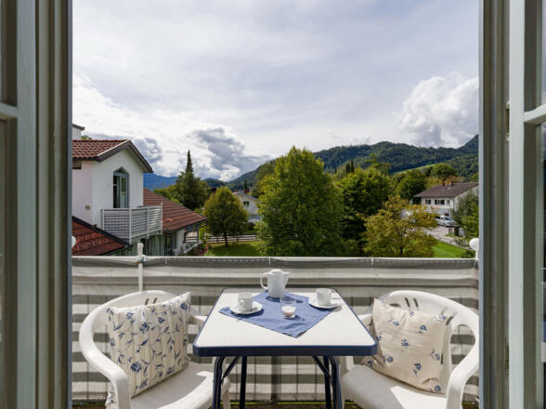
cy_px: 204
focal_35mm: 16
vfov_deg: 78.0
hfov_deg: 94.5
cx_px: 273
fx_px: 252
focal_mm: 21
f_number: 8
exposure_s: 1/800
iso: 100
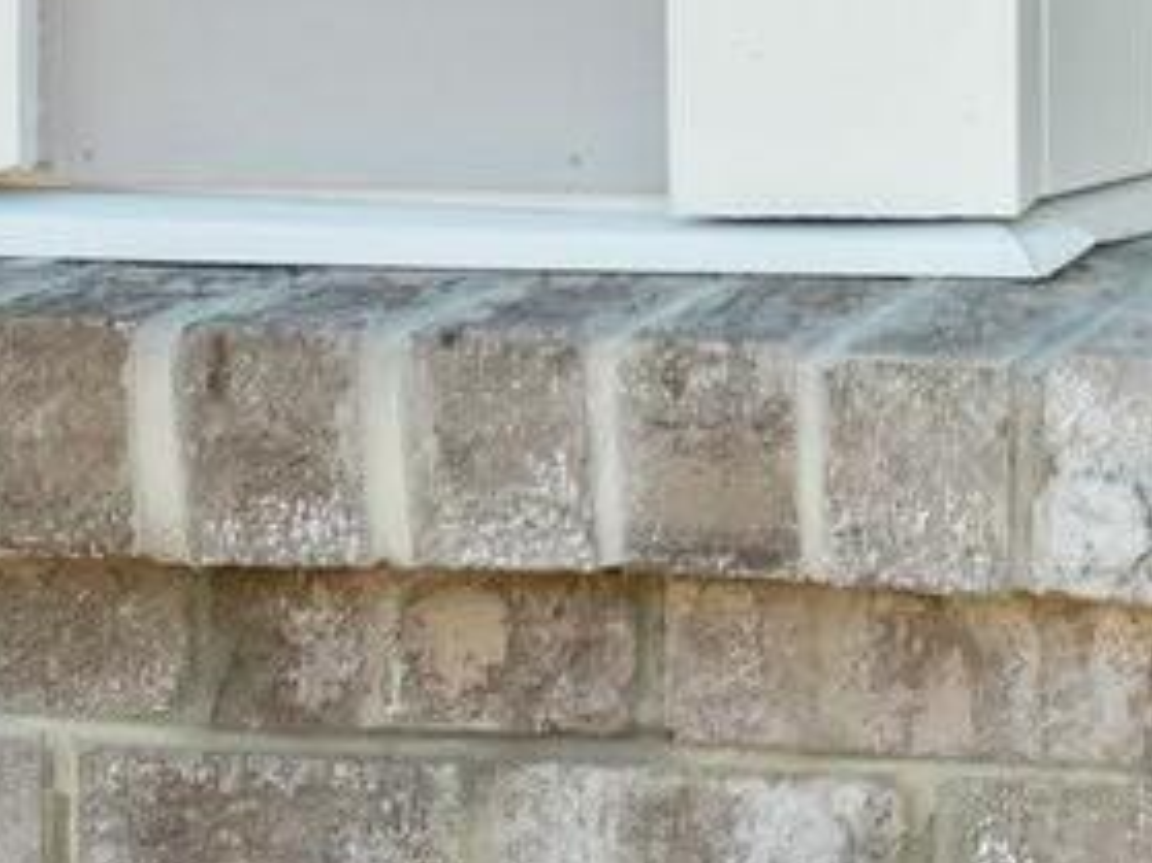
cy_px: -638
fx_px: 5855
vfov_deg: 8.2
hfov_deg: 9.1
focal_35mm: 176
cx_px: 3473
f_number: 2.8
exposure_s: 1/320
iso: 120
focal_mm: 12.29
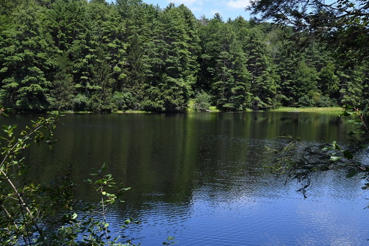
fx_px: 533
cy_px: 123
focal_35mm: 52
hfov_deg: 38.2
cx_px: 184
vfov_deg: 26.0
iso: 1600
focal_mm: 52
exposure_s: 1/2000
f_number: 8
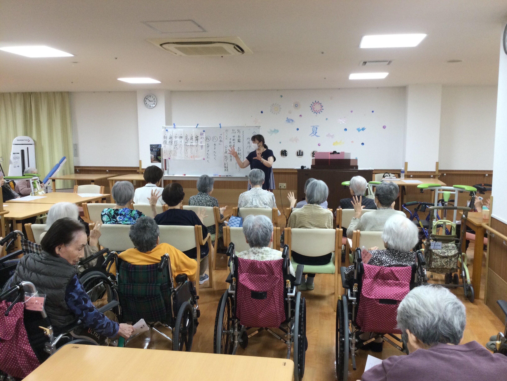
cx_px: 254
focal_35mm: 31
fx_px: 454
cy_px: 190
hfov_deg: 58.4
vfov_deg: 45.4
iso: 50
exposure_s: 1/30
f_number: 2.4
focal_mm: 3.3
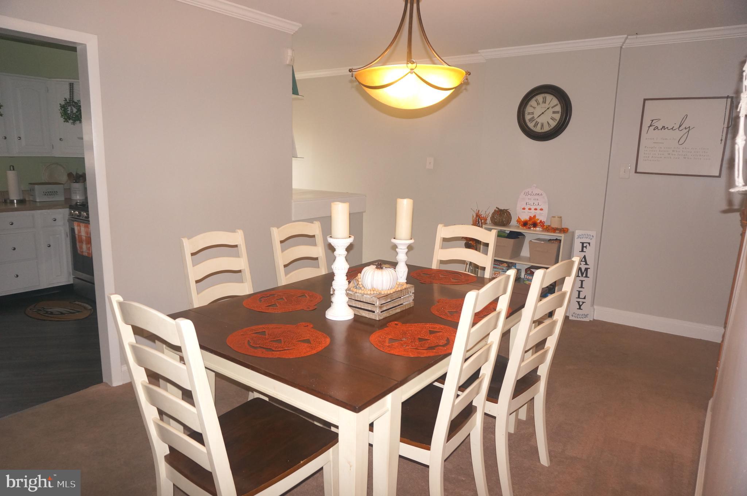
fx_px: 497
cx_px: 374
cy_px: 248
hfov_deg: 73.8
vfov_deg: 53.0
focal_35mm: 24
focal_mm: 16
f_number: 4
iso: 800
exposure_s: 1/160
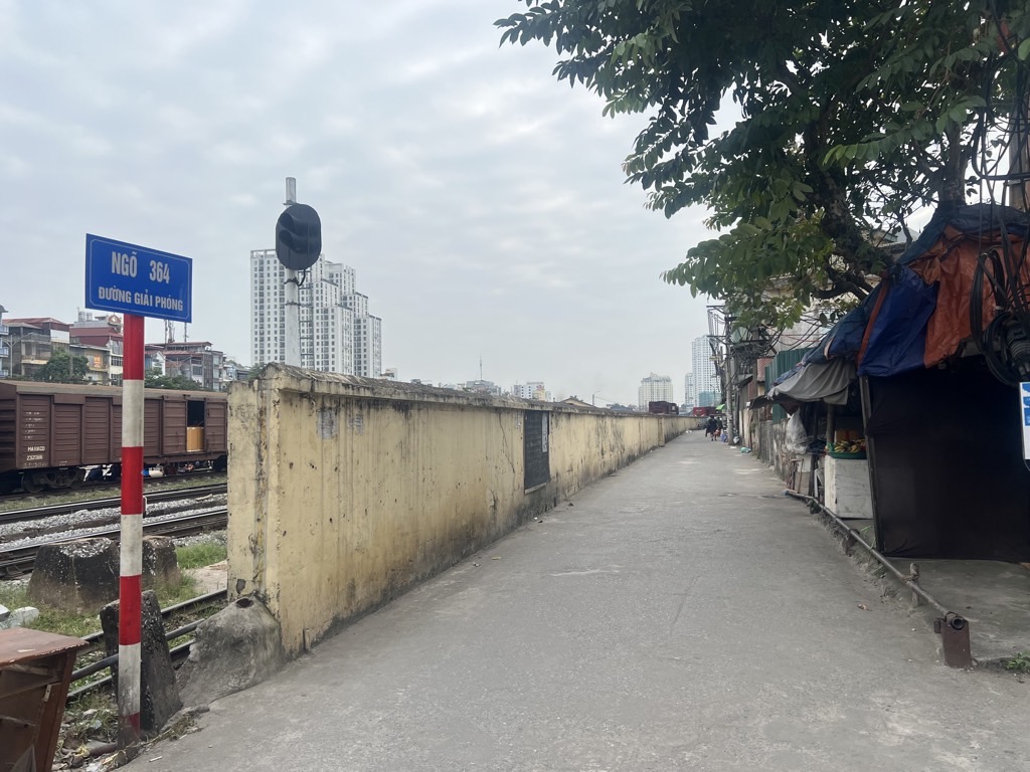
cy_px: 386
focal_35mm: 26
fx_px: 774
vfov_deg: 53.1
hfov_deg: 67.3
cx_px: 515
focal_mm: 5.7
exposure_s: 1/3077
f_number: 1.5
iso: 50
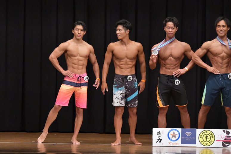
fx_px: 1392
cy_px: 77
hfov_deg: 9.5
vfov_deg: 6.3
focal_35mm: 217
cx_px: 116
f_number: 5.6
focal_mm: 145
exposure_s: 1/400
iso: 6400
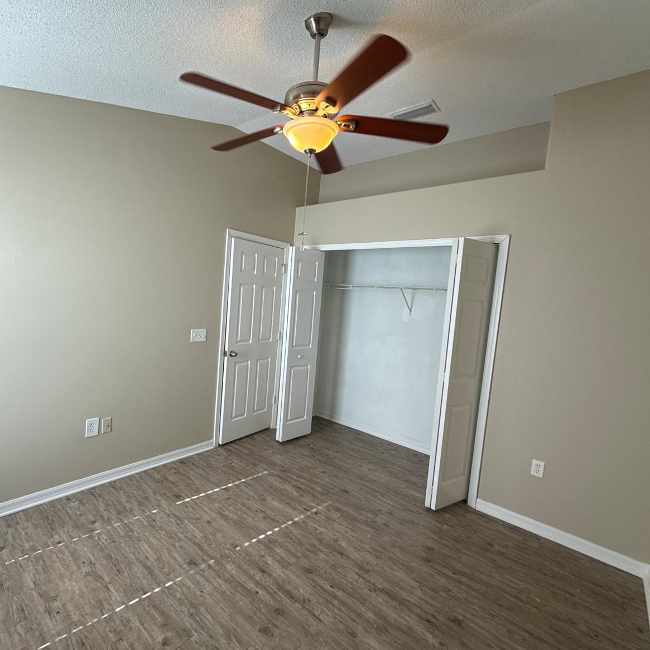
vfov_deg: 84.0
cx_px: 272
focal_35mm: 17
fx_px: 361
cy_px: 325
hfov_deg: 83.3
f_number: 2.2
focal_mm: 2.22
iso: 80
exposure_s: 1/120
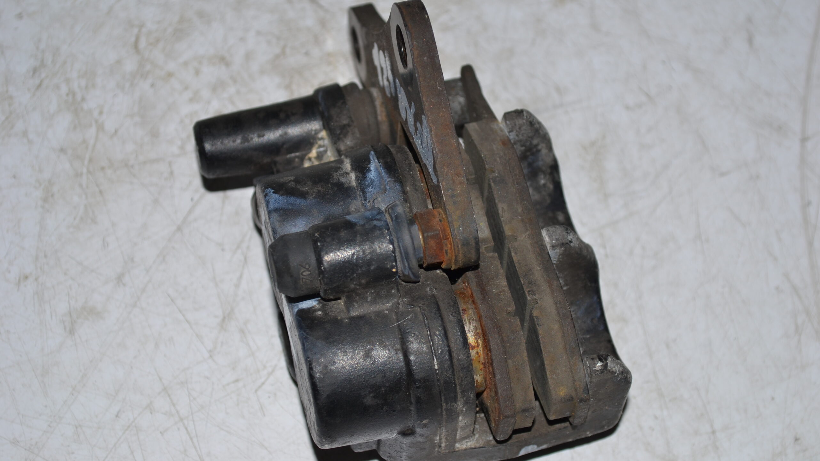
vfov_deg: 14.0
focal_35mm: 87
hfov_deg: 24.6
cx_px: 410
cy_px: 196
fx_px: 1881
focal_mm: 55
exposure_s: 1/60
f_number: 8
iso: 100
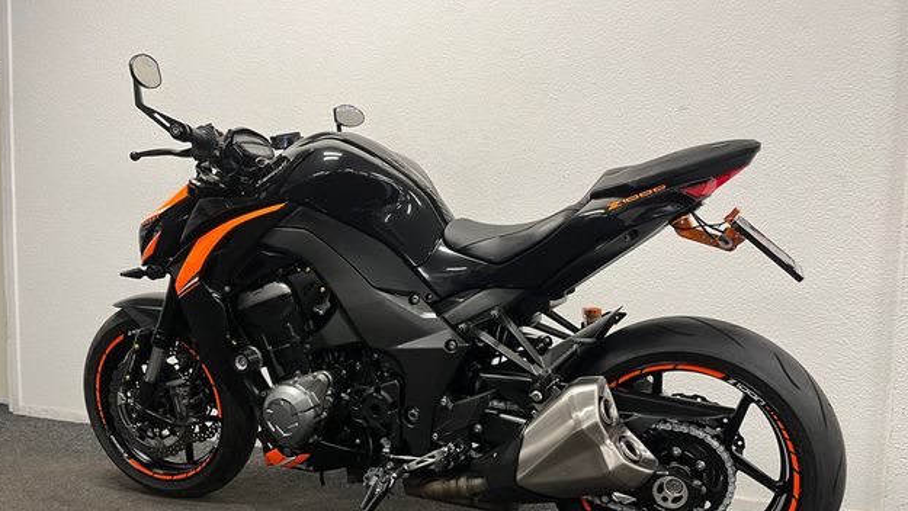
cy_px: 337
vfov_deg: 39.8
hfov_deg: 66.1
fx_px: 698
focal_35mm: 29
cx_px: 455
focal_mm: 5.1
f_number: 1.6
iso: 100
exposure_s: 1/50
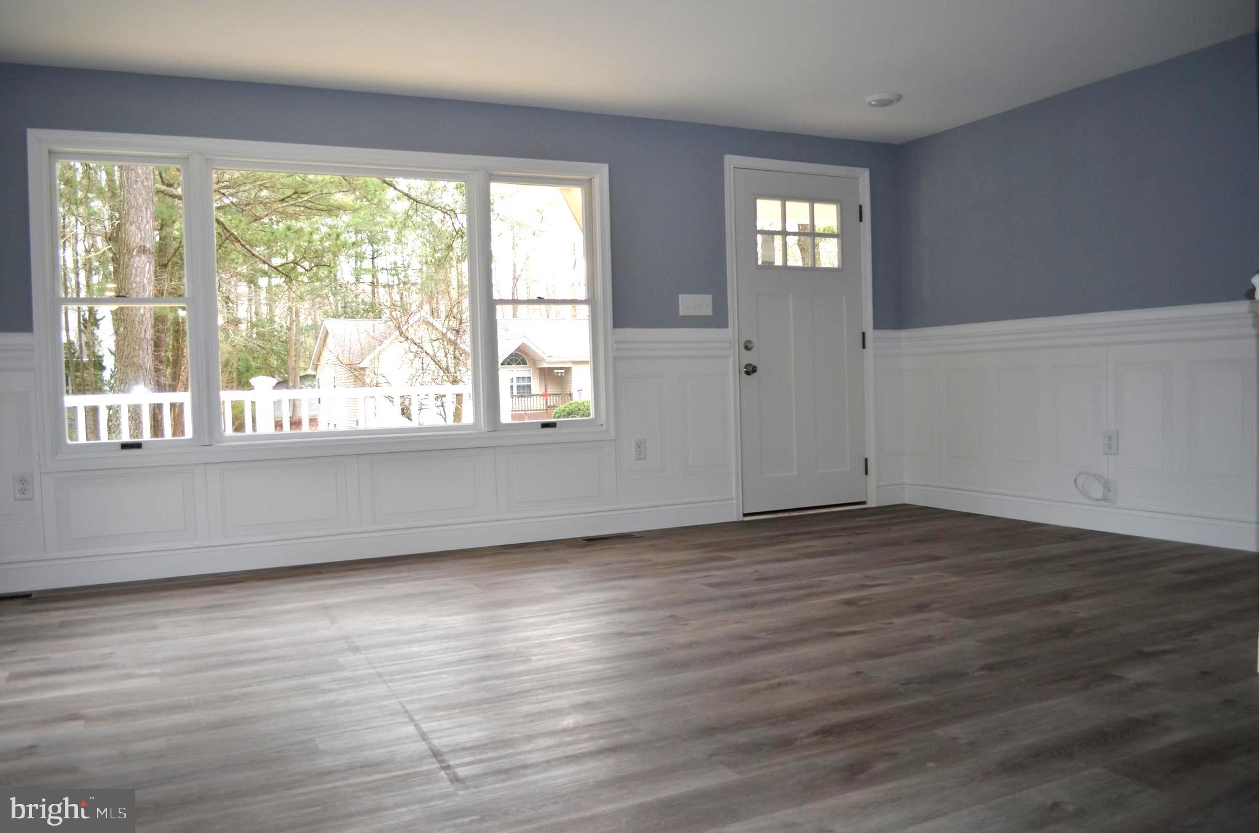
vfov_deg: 47.7
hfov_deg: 67.5
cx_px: 630
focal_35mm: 27
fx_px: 942
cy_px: 416
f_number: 3.5
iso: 400
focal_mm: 18
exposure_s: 1/100
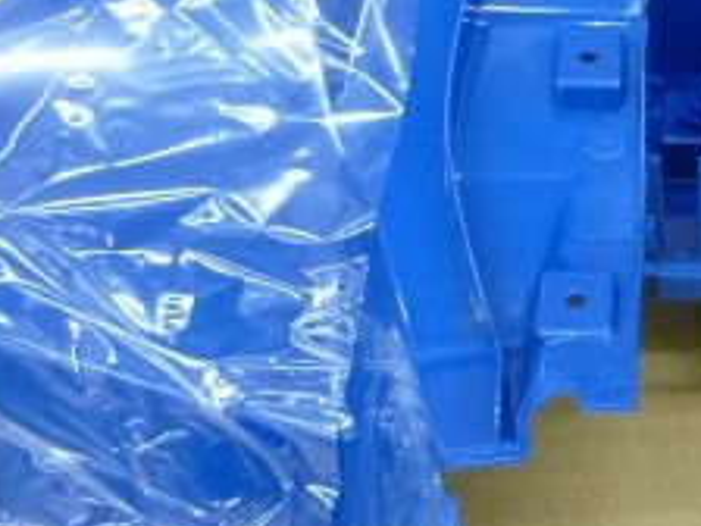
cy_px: 59
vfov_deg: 12.5
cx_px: 820
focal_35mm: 118
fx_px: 2390
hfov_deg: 16.1
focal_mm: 5.5
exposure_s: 1/13
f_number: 2.8
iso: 400
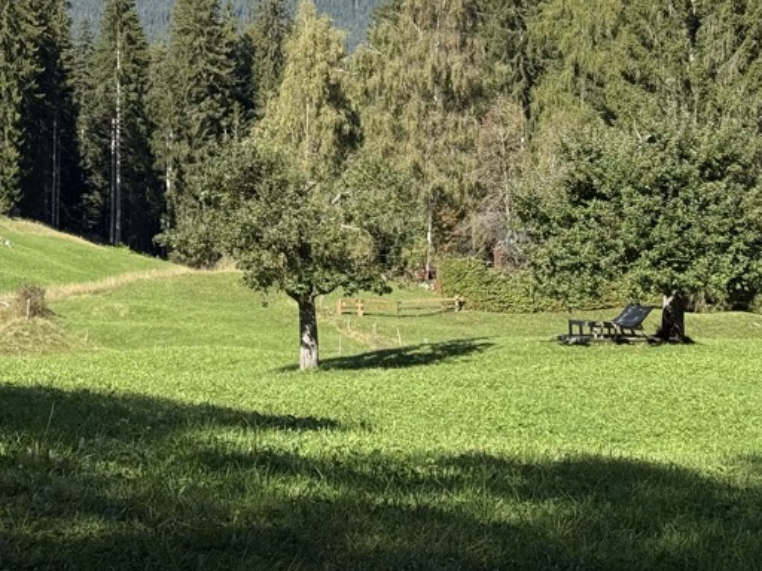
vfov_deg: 15.2
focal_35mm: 96
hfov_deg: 20.0
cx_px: 60
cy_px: 12
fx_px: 2113
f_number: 1.78
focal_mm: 6.76
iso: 64
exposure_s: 1/3891
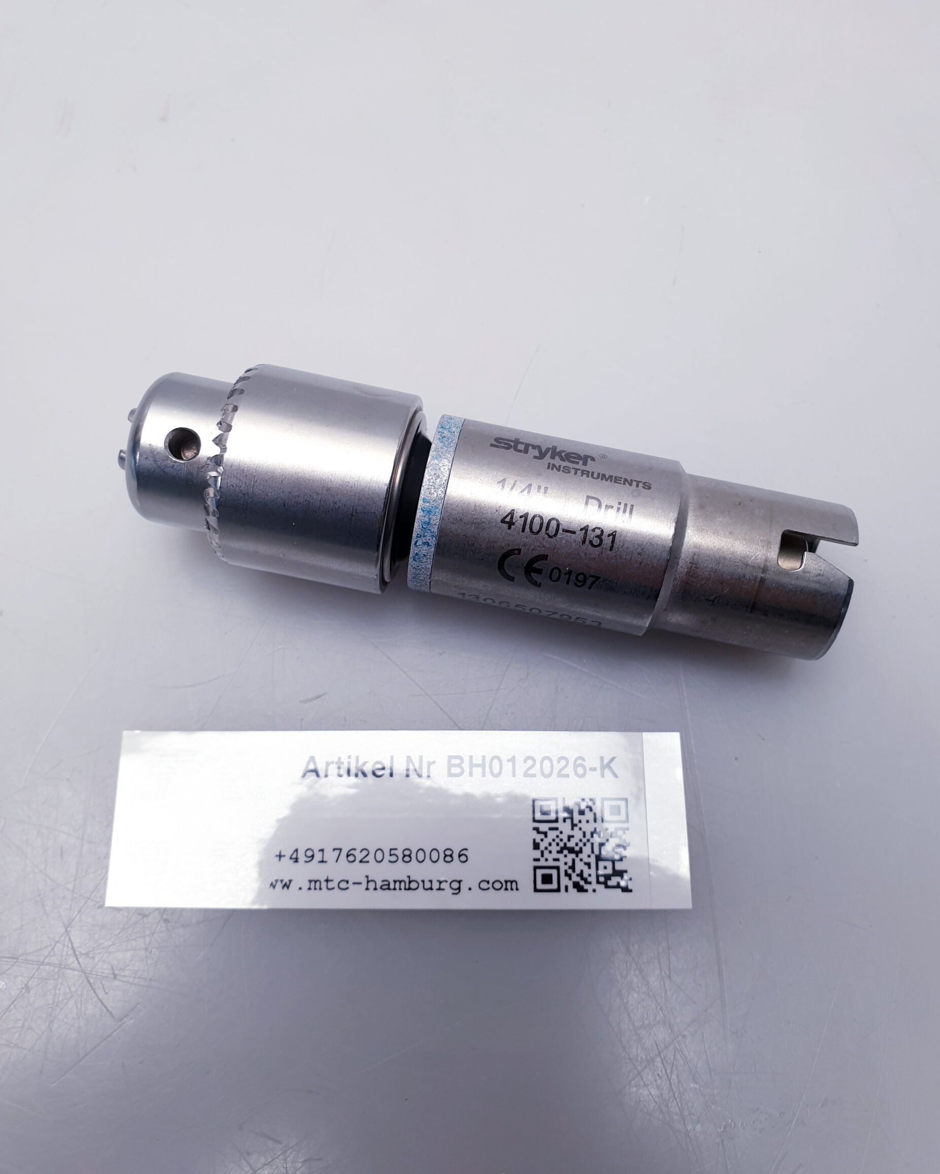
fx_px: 974
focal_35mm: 28
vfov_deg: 62.2
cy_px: 568
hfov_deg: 51.5
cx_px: 475
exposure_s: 1/50
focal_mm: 4.3
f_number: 2.4
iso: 50
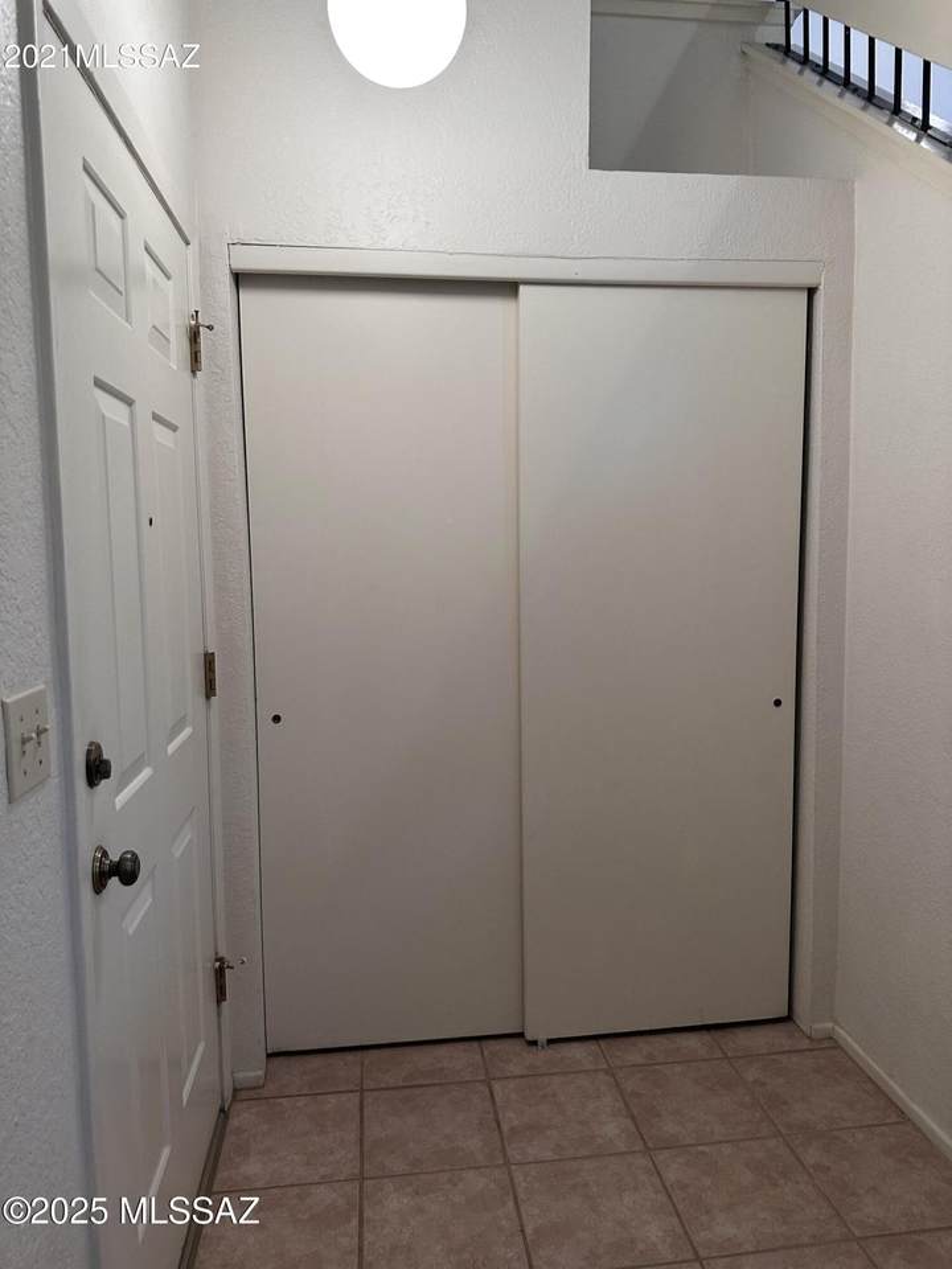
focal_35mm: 24
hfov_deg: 56.8
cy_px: 634
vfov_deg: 71.6
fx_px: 880
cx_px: 476
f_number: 1.78
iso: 200
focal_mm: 6.86
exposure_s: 1/60
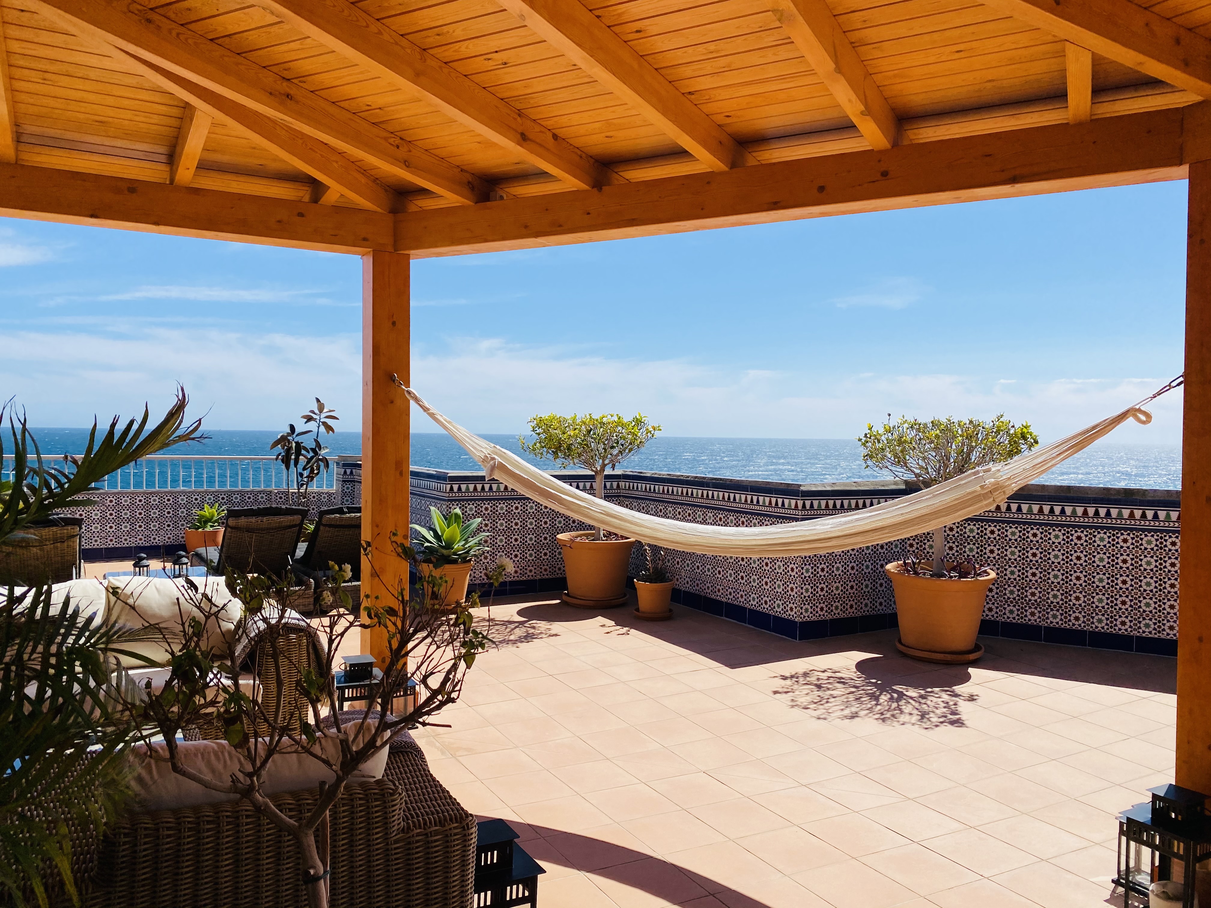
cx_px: 606
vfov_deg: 53.1
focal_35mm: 26
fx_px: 910
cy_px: 454
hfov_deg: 67.3
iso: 32
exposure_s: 1/3846
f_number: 1.8
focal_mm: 4.25
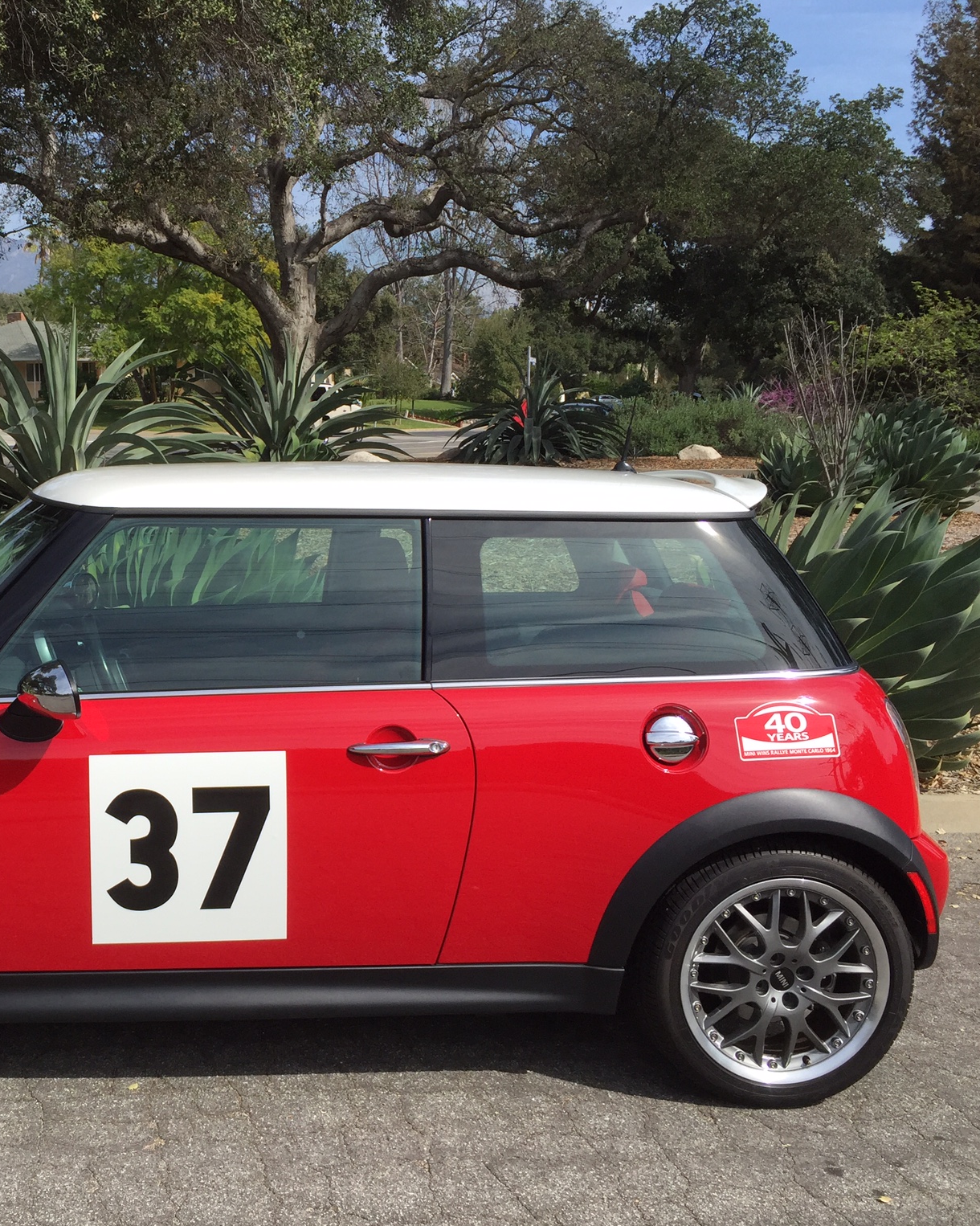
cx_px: 161
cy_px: 616
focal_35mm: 38
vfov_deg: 47.9
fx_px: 1378
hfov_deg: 37.4
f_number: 2.2
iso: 32
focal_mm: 4.15
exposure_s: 1/1799
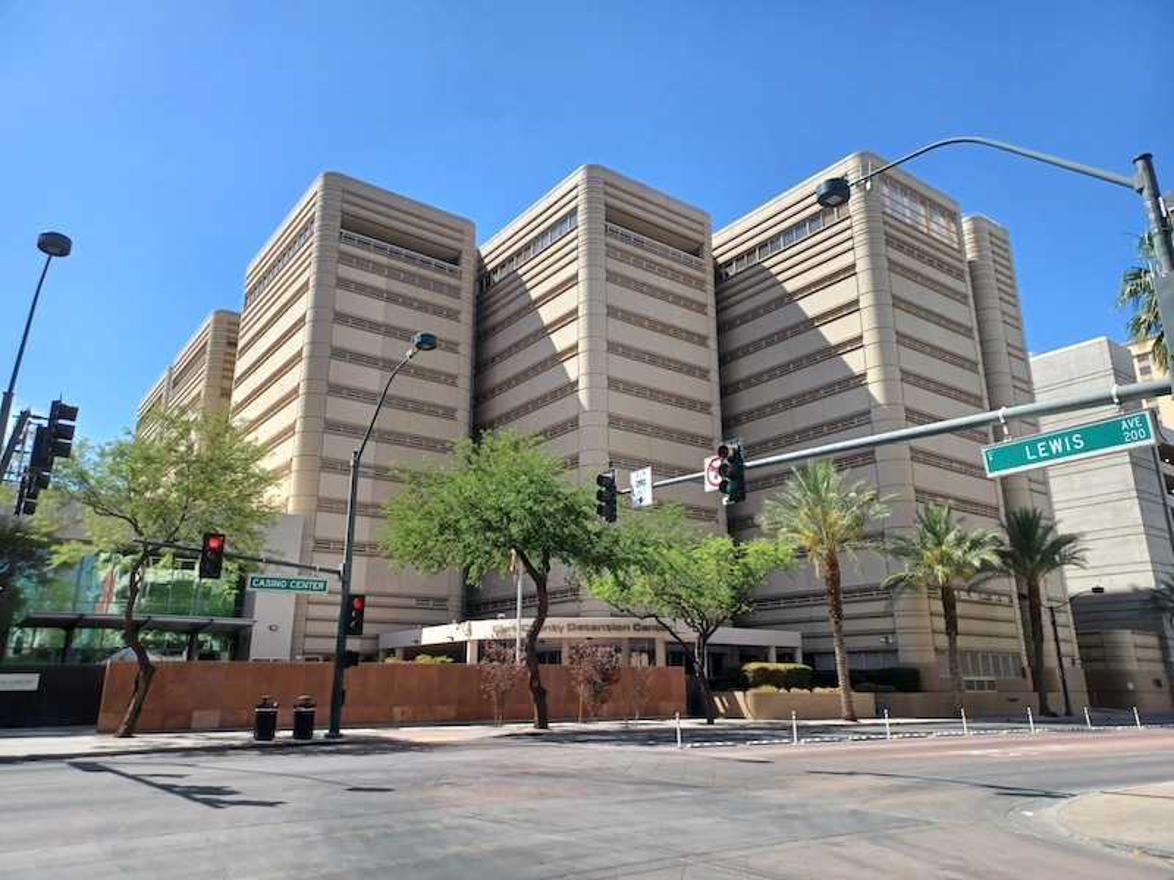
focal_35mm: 25
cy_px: 440
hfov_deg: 69.4
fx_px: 848
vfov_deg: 54.9
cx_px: 587
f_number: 1.8
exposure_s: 1/309
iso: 32
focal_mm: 4.6
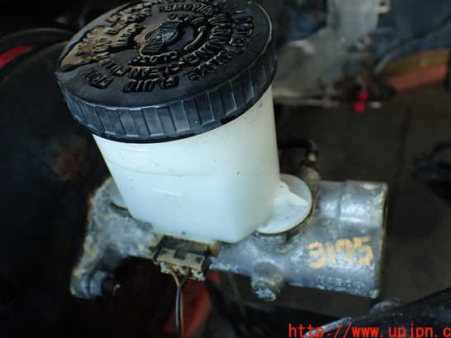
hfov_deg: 52.7
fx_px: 456
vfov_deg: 40.6
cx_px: 228
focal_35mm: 35
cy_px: 157
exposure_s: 1/60
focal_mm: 5.79
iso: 200
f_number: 2.4
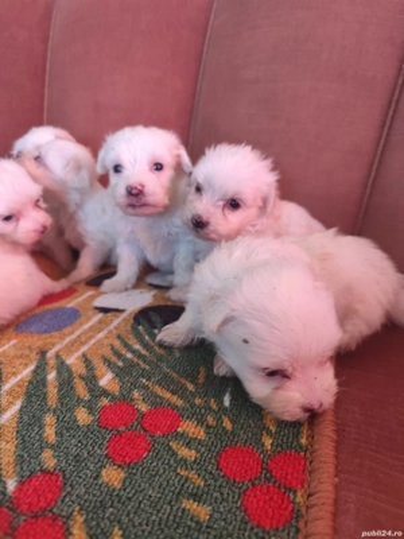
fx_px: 358
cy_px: 270
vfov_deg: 73.9
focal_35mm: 23
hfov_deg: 58.9
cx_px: 202
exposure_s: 1/50
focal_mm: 6.19
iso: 1250
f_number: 1.65
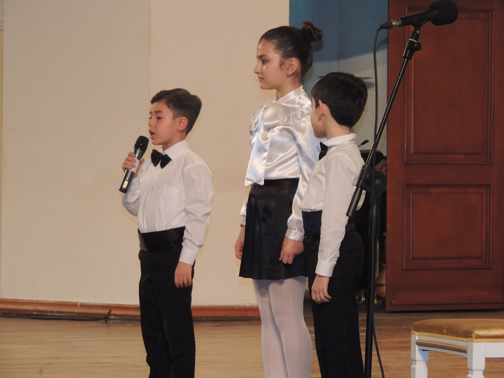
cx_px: 252
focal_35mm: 200
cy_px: 189
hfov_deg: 9.9
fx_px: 2912
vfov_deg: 7.4
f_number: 4.6
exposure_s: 1/60
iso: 560
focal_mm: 35.6
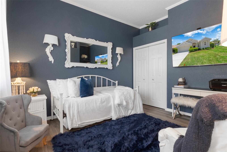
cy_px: 76
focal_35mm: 18
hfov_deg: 90.0
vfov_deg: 67.4
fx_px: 113
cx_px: 114
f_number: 8
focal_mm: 12
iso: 250
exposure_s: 1.5
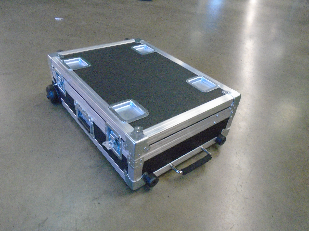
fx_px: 241
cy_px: 120
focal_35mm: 27
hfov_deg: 65.3
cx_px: 155
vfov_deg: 51.3
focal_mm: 4.6
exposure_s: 1/50
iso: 800
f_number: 3.2
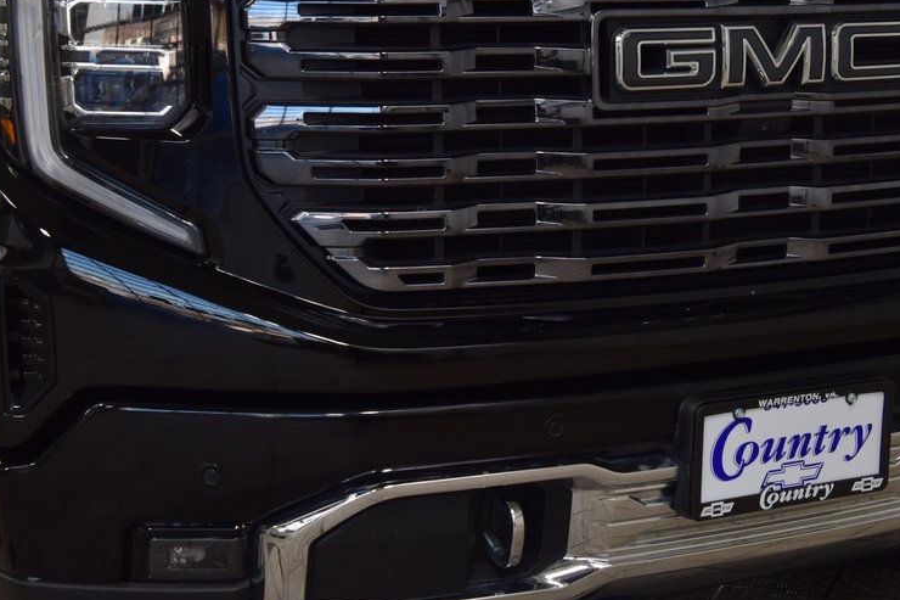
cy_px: 302
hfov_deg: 27.7
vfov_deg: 18.7
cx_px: 573
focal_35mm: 73
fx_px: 1817
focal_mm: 35
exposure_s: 1/30
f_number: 7.1
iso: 400
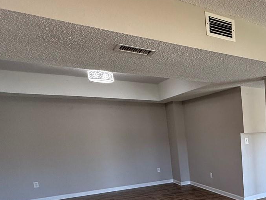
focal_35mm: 33
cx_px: 289
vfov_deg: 40.2
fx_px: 254
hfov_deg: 43.6
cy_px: 174
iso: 250
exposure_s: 1/120
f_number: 2.2
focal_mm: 2.22
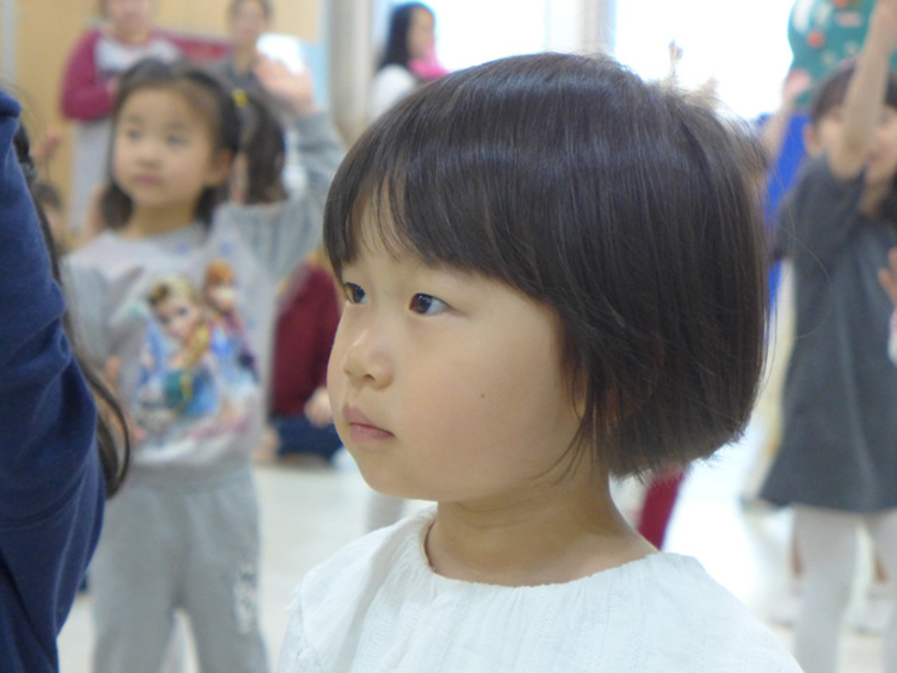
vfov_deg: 16.4
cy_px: 336
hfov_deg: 21.8
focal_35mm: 90
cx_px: 448
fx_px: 2332
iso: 800
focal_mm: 17.7
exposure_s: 1/200
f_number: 2.3
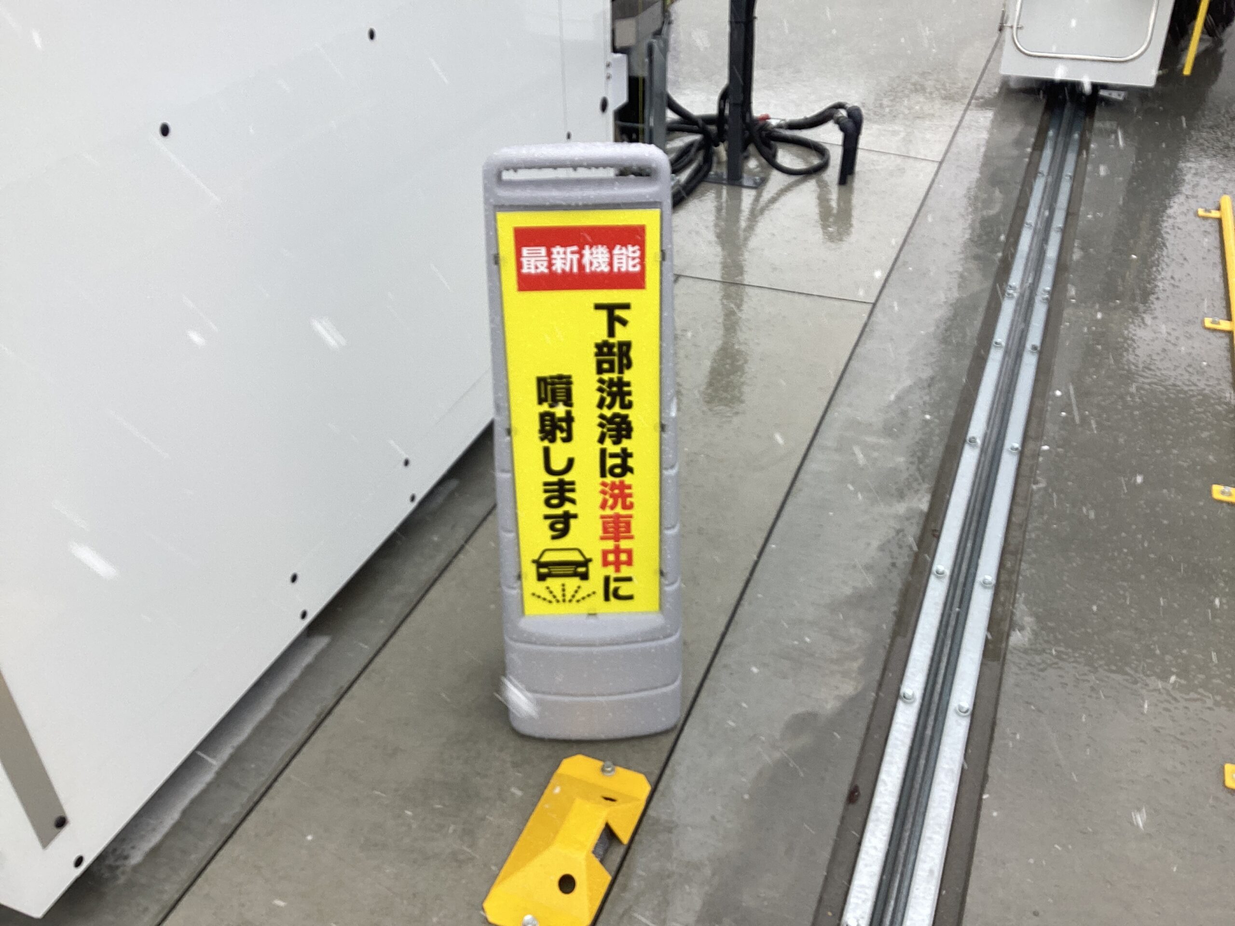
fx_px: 1106
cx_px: 618
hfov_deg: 58.4
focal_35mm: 31
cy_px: 463
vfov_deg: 45.4
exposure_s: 1/120
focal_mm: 3.3
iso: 25
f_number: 2.4
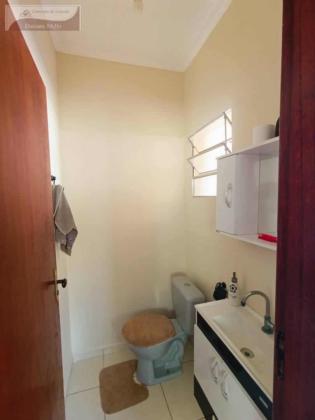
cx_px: 158
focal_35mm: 16
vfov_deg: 94.5
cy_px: 210
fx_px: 194
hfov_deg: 78.1
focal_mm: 1.65
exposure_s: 1/30
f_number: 2.2
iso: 500
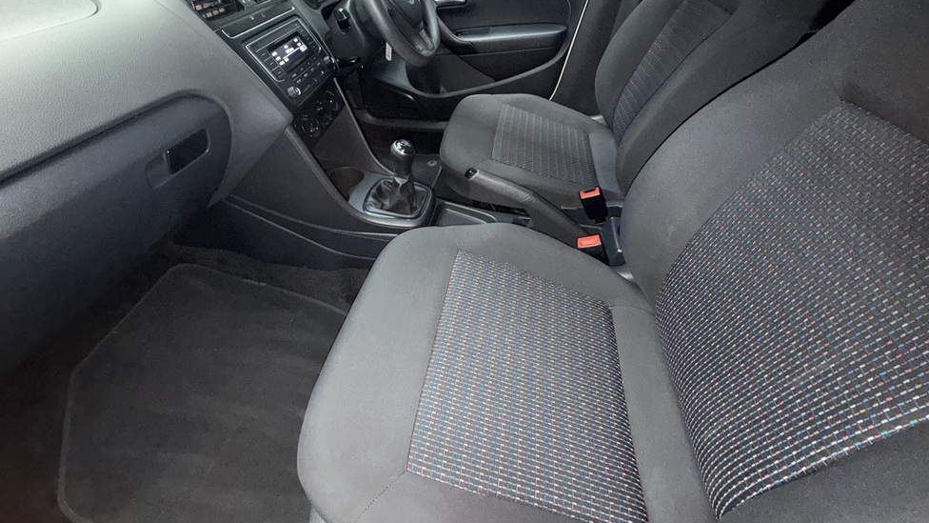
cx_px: 457
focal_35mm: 16
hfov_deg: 99.4
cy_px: 163
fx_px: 394
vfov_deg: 64.8
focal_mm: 2.22
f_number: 2.2
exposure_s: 1/33
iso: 500
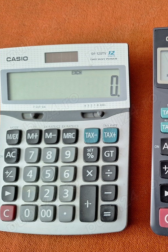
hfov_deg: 37.5
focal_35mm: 32
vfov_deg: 58.7
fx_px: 224
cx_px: 161
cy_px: 126
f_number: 1.8
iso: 80
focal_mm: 5.54
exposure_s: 1/40
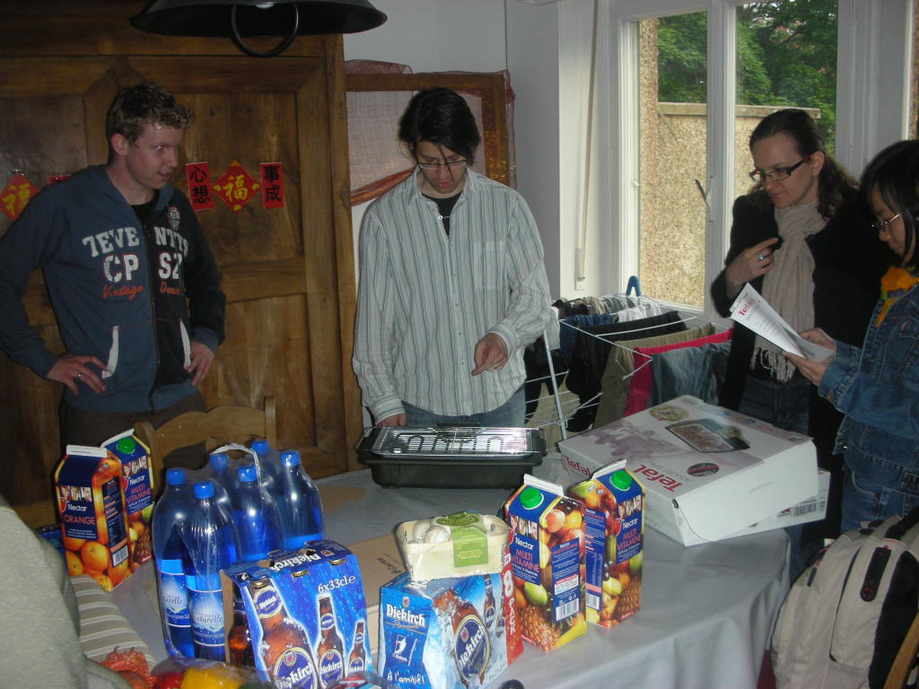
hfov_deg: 52.6
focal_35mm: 35
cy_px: 344
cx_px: 460
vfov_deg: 40.7
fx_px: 929
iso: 102
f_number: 3
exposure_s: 1/60.1
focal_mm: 5.8
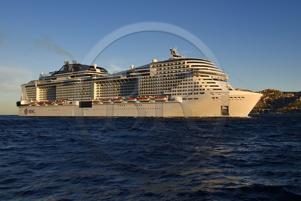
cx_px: 150
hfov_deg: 54.4
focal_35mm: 35
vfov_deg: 37.8
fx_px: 293
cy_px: 100
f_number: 7.1
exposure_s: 1/640
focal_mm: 35
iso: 320
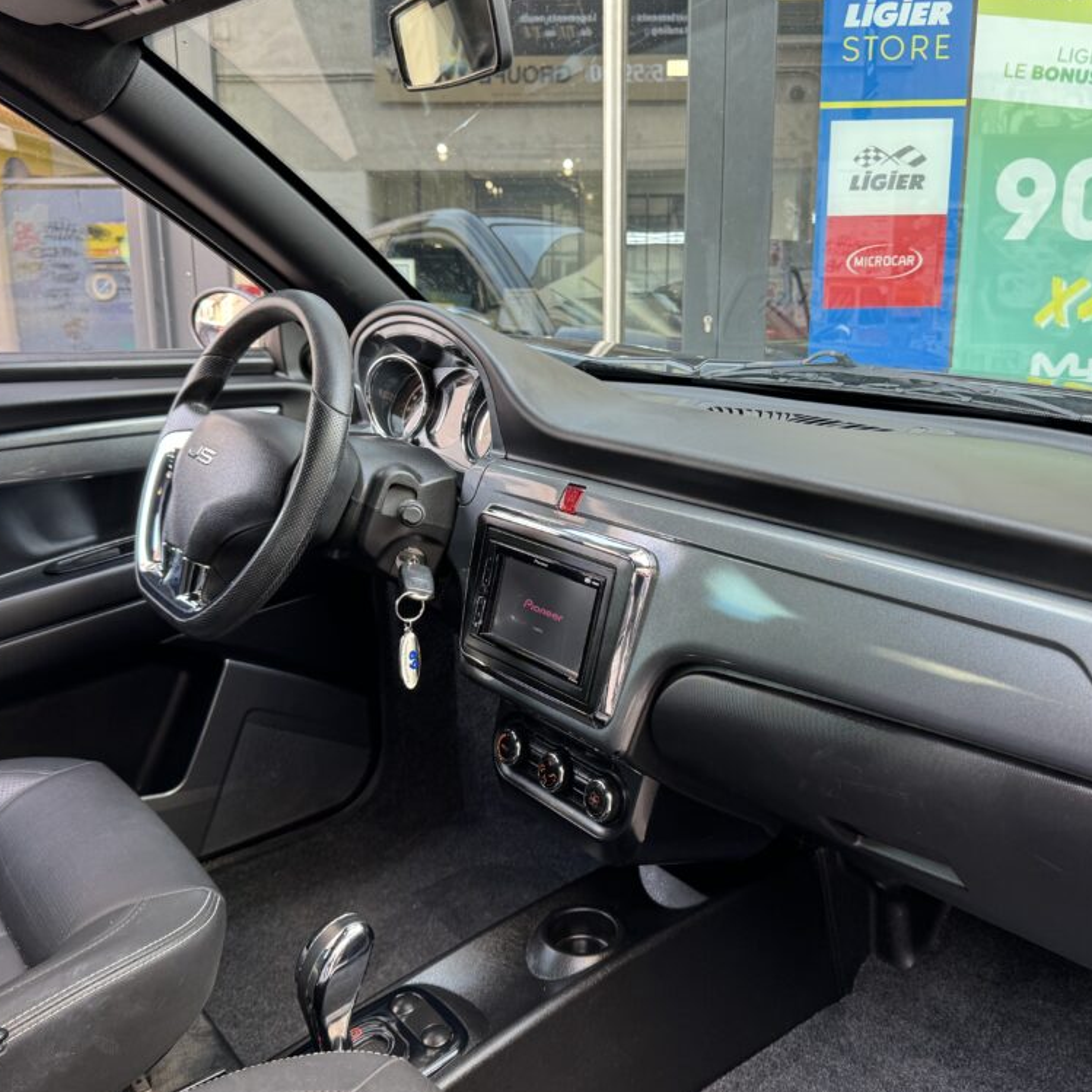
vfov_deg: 55.6
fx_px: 1035
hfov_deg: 55.6
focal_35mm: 29
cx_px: 585
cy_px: 554
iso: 100
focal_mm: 6.86
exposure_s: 1/100
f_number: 1.78
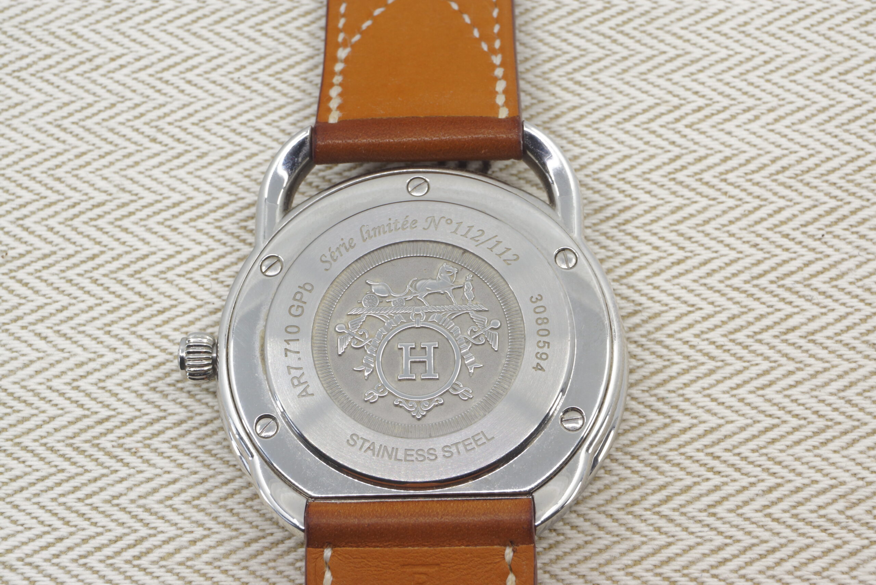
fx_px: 2009
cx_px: 438
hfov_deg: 24.6
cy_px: 292
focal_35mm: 82
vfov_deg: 16.6
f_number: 22
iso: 200
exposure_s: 1/3
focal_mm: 55
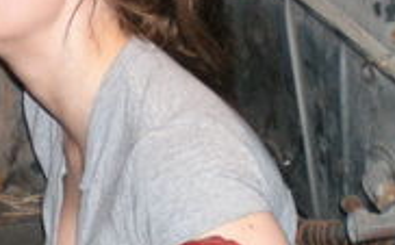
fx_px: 1526
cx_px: 100
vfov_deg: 9.2
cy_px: 108
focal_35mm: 142
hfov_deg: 14.7
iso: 154
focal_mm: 6.3
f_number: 3.1
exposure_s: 1/60
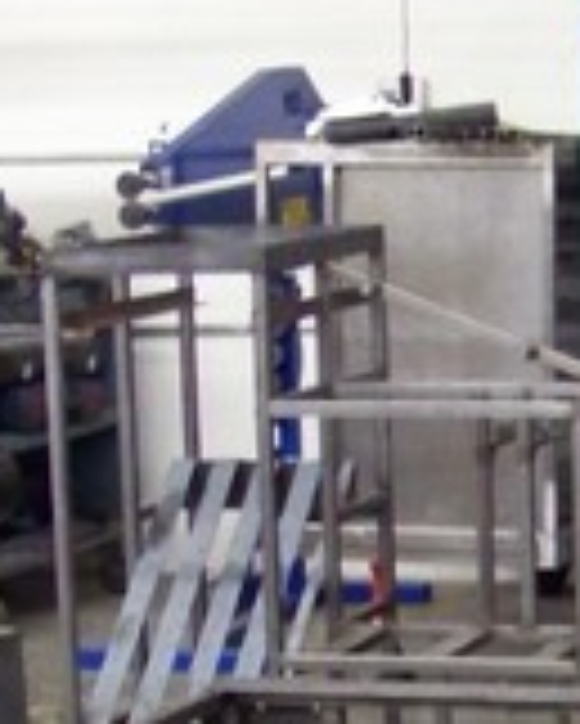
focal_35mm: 153
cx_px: 755
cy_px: 798
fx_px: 3280
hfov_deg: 9.9
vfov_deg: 12.4
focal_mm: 5.85
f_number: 2.8
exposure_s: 1/13
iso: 400
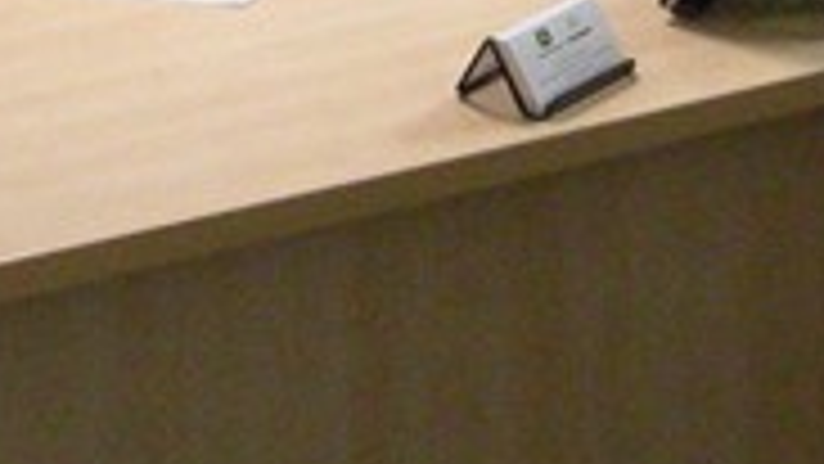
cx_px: 1067
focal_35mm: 165
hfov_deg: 12.6
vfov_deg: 7.0
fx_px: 3606
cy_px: -545
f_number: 2.8
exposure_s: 1/60
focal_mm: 4.7
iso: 350
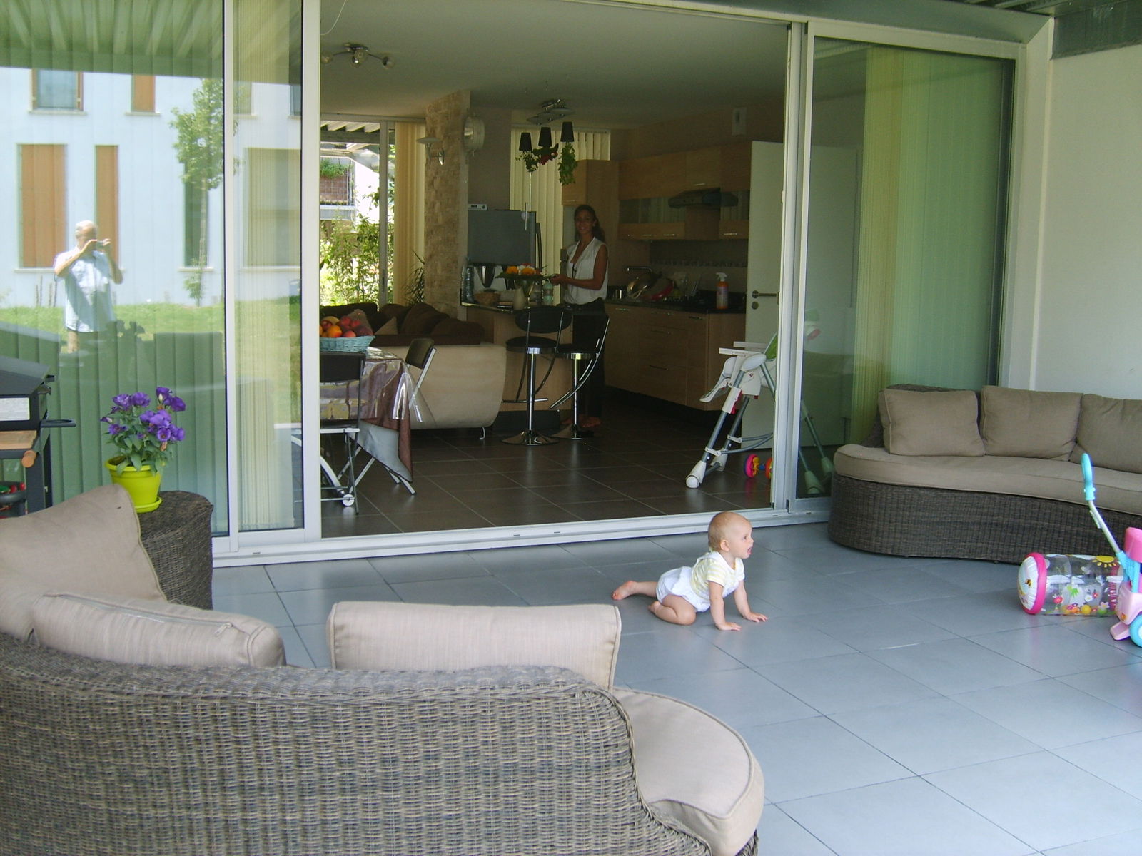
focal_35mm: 35
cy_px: 428
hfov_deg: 52.6
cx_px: 571
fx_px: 1155
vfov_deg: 40.7
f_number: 2.8
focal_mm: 5.8
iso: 50
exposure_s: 1/60
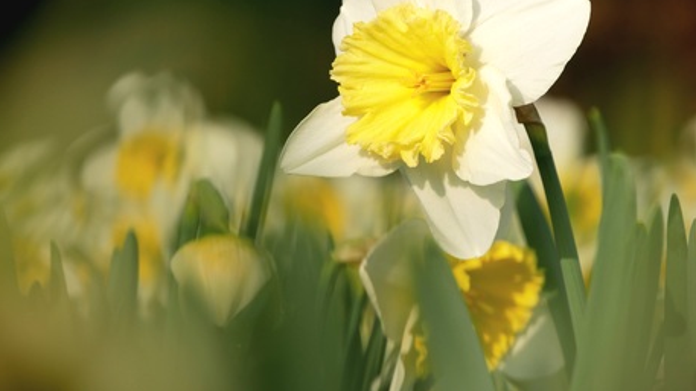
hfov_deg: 7.0
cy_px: 136
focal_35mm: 307
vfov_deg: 4.0
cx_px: 347
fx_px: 5665
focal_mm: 140
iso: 200
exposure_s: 1/833
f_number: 6.3
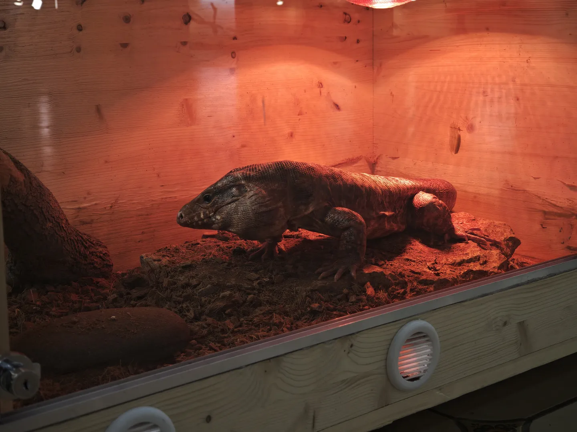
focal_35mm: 60
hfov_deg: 32.2
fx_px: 1000
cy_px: 216
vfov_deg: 24.4
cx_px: 288
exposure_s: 1/100
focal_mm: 9
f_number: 2
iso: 500
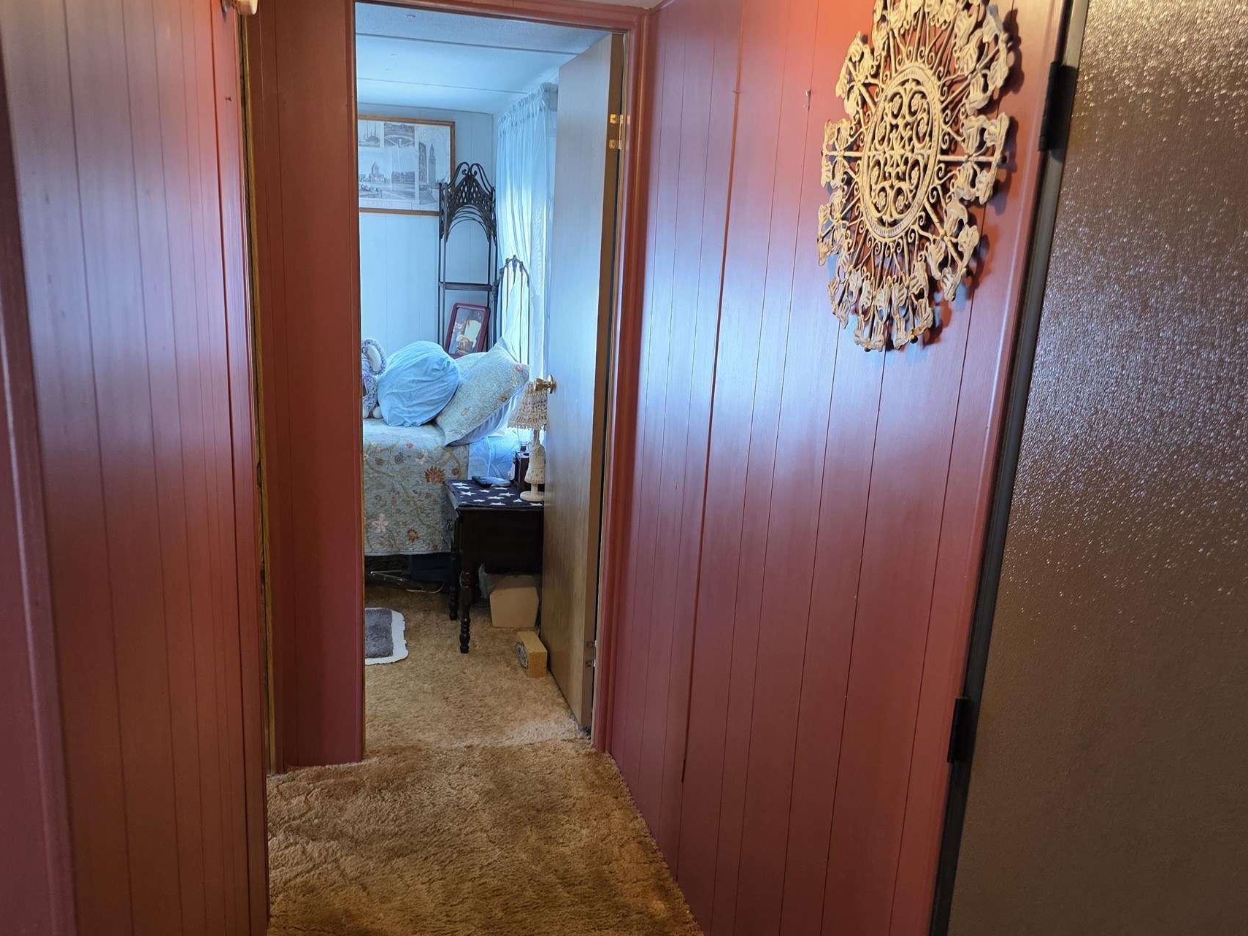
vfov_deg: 45.3
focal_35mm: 31
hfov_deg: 58.3
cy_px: 545
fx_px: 1118
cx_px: 621
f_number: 1.7
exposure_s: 1/120
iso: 250
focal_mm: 6.3
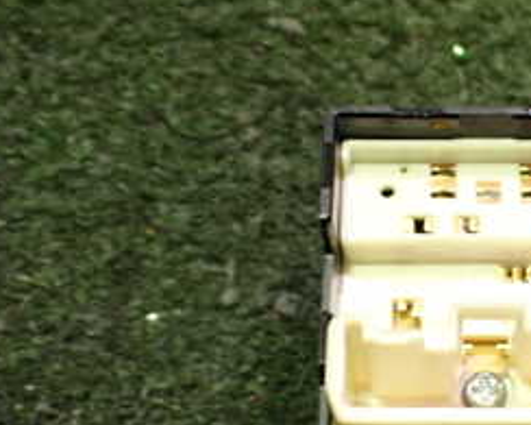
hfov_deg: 25.5
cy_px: 305
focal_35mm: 72
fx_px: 1131
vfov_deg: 21.1
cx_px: 485
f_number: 2.3
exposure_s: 1/30
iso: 800
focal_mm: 5.4
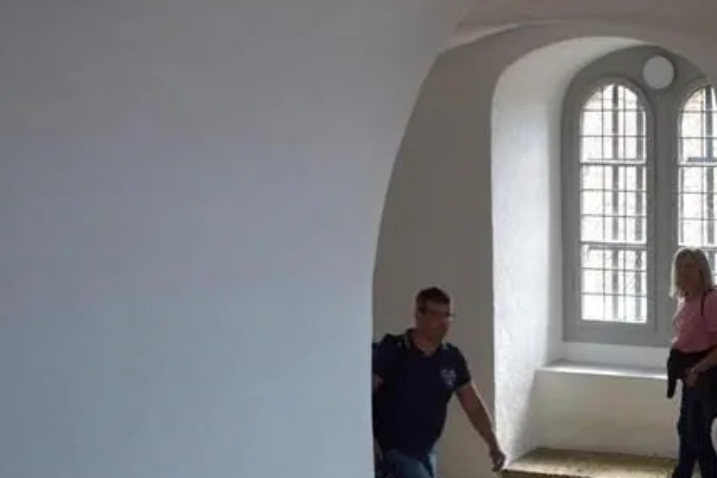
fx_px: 1653
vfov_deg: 16.4
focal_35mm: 83
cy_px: 289
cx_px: 623
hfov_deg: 23.9
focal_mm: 22
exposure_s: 1/80
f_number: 3.8
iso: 200
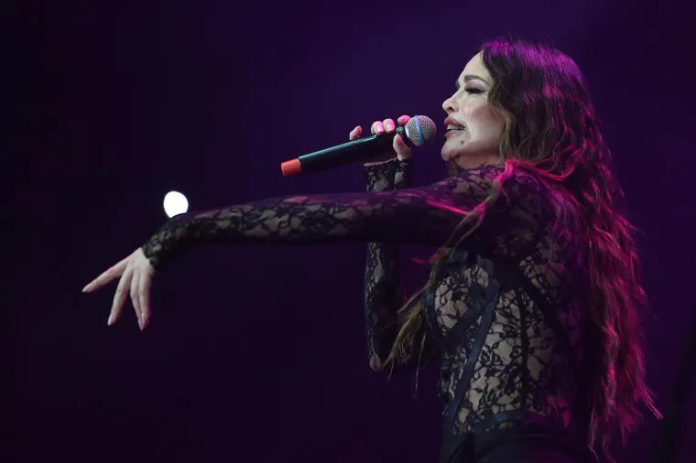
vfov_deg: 7.8
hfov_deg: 11.8
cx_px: 348
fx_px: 3382
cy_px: 232
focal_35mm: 175
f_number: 4
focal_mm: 175
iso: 1000
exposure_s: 1/1000
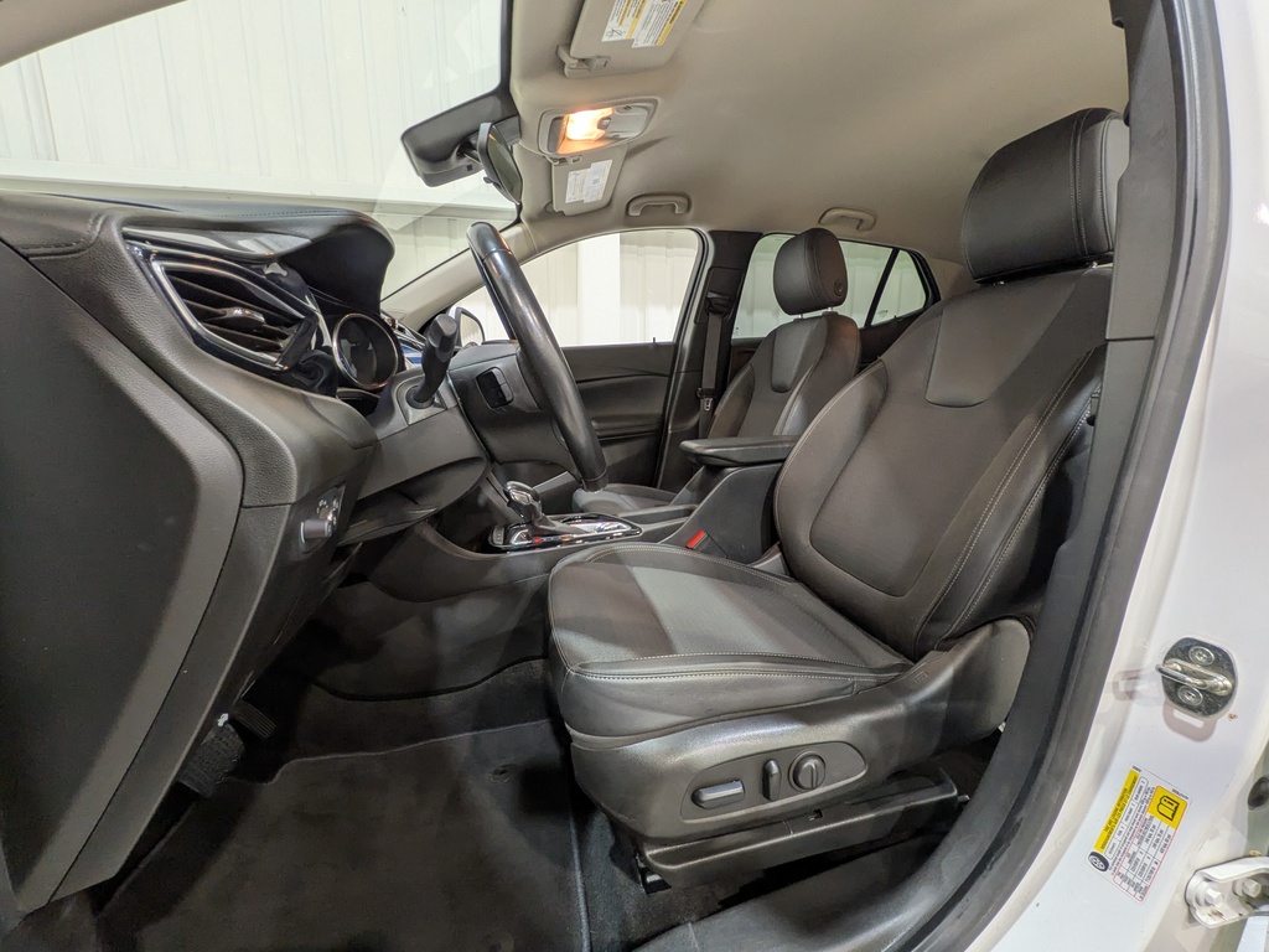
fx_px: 513
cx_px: 634
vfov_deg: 85.7
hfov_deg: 102.1
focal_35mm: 14
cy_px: 476
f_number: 2.2
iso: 117
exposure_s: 1/50
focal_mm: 1.83
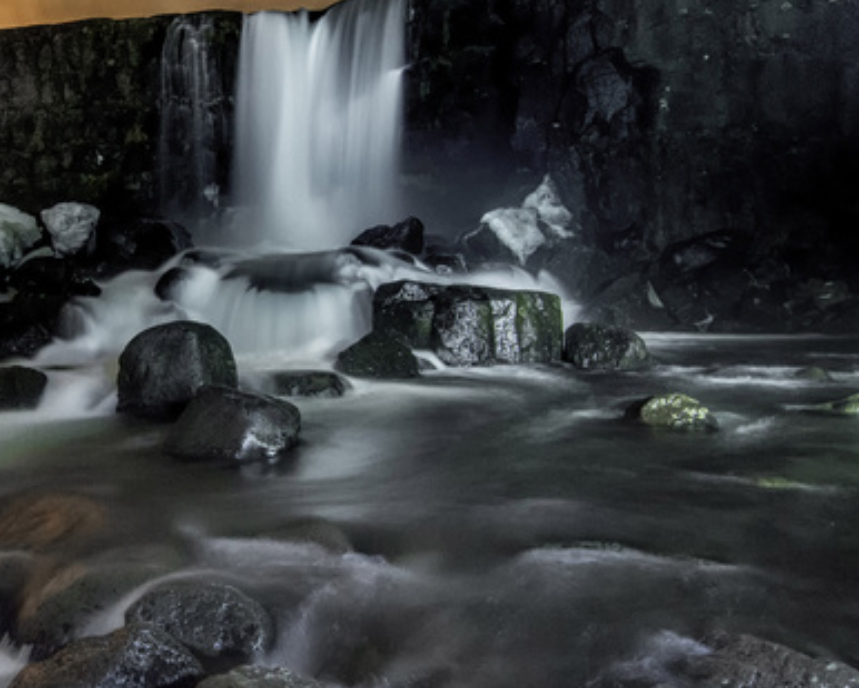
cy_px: 293
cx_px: 177
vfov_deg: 43.3
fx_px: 865
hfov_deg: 49.8
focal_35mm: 34
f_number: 2.8
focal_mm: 14
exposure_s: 30
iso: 4000
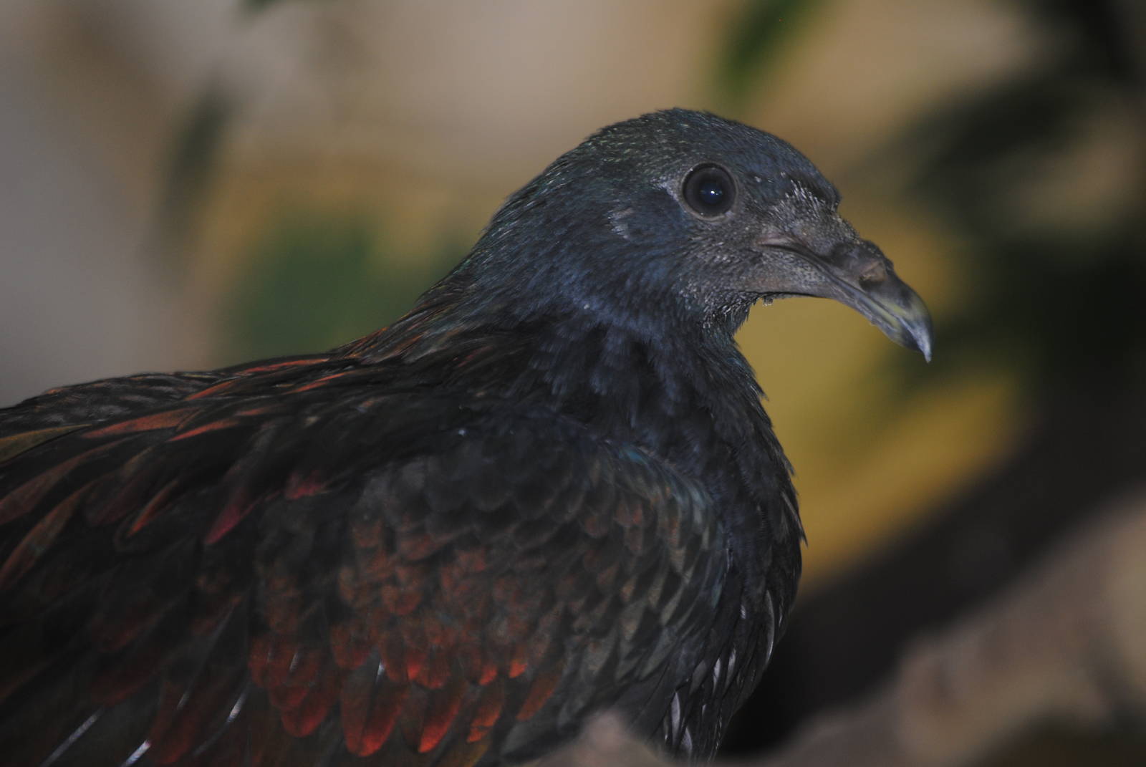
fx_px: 9561
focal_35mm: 300
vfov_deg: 4.6
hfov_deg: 6.9
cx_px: 573
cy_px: 384
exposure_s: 1/60
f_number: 5.6
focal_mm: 200
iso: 200
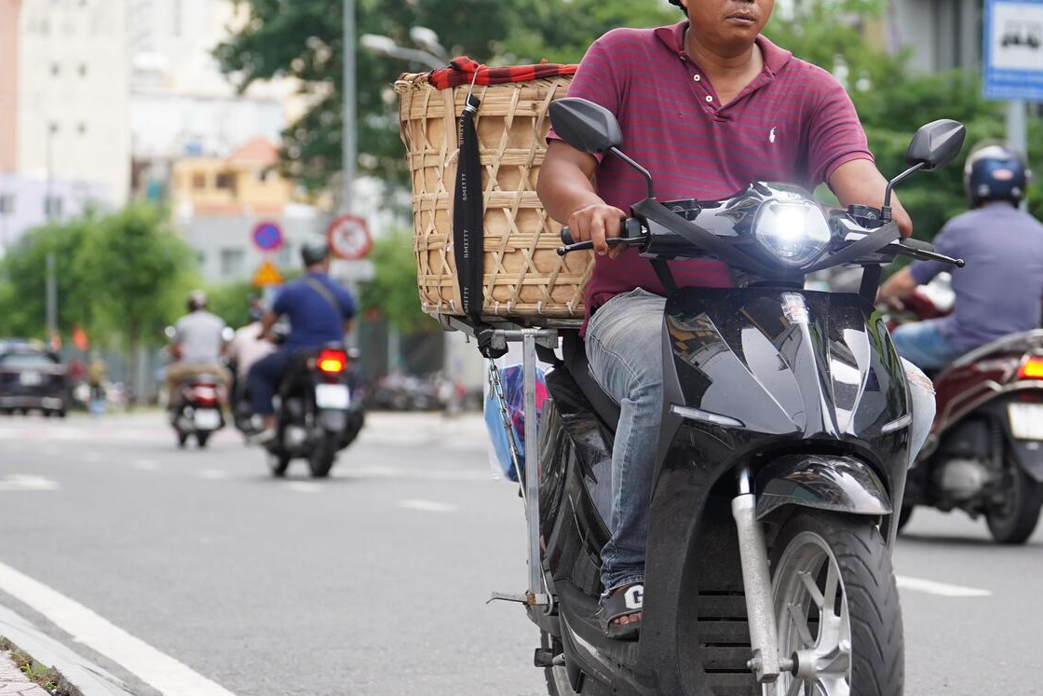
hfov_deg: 17.0
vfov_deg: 11.4
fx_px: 3477
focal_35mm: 120
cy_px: 359
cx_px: 750
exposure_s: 1/800
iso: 1000
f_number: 2.8
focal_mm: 70
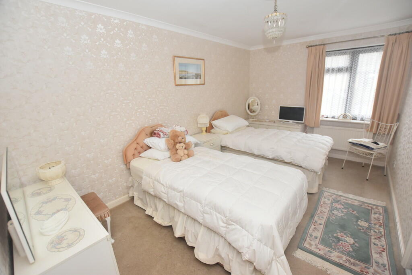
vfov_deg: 77.3
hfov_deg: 100.4
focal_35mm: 15
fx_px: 172
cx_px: 206
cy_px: 138
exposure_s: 1/125
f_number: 4
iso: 1100
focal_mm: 10
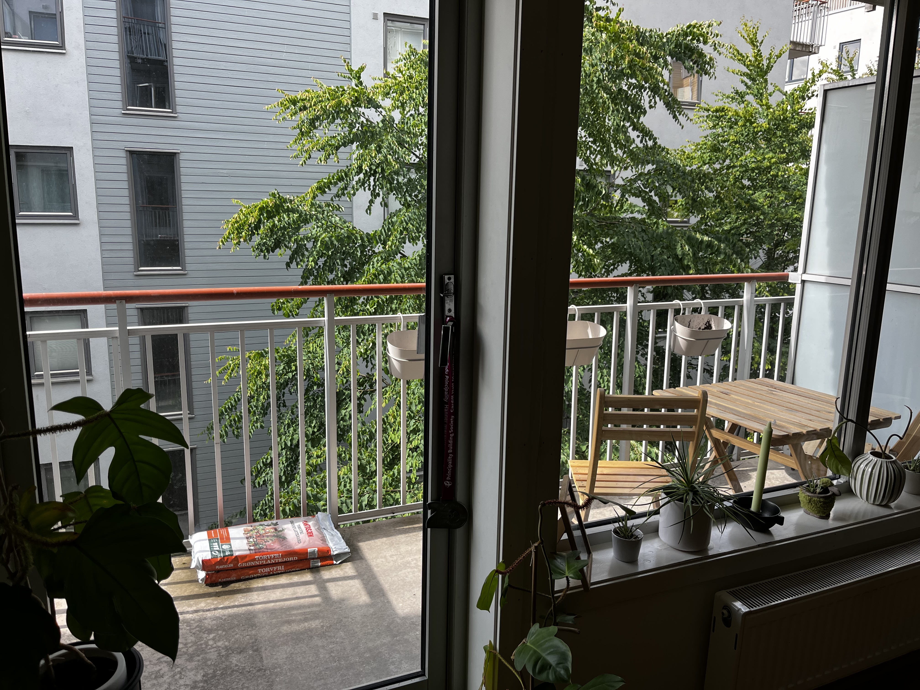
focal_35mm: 26
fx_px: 691
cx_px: 460
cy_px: 345
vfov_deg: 53.1
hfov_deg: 67.3
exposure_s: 1/400
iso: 50
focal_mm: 5.1
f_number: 1.6
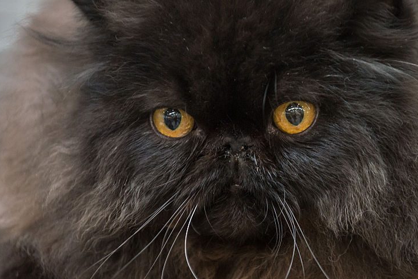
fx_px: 3274
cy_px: 131
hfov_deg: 7.3
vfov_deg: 4.9
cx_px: 292
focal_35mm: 282
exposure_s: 1/125
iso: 1600
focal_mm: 200
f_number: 5
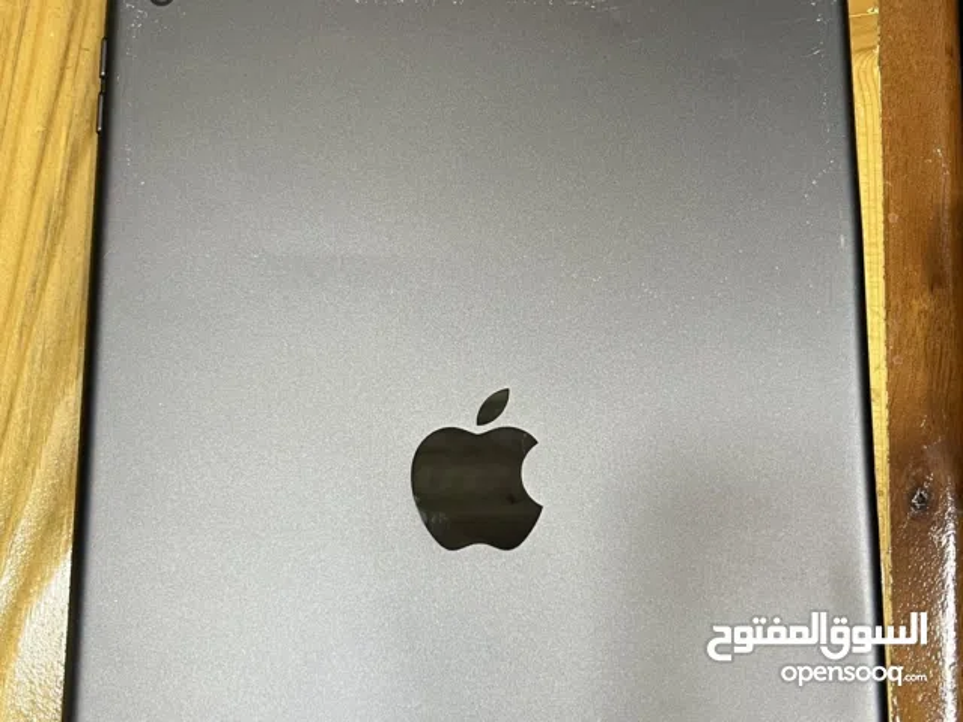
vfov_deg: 53.1
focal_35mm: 26
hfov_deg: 67.3
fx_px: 723
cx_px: 482
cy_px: 361
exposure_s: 1/50
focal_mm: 5.1
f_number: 1.6
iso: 80
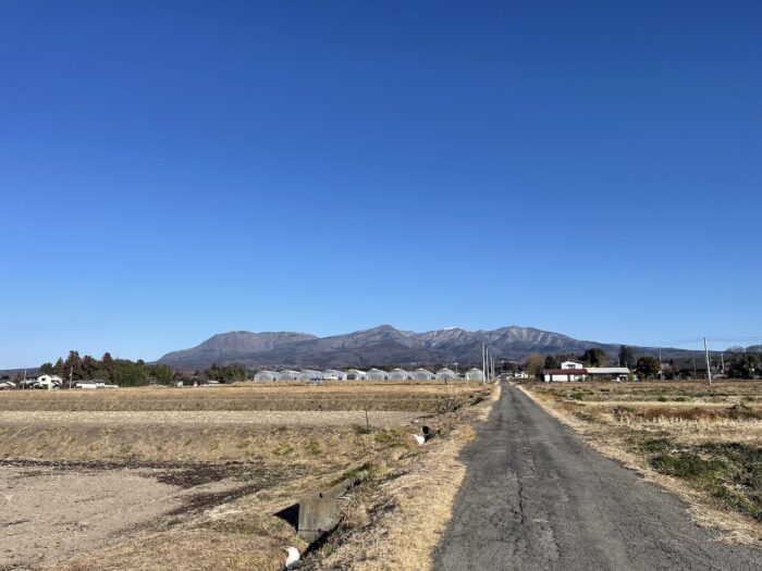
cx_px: 381
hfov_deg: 69.4
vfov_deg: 54.9
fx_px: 550
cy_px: 286
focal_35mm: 25
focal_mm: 5.1
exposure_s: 1/4202
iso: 32
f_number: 1.6
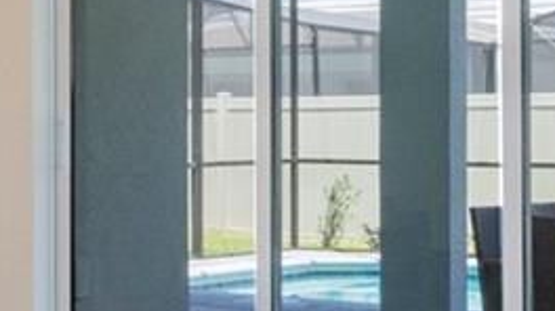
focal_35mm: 108
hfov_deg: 19.3
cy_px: 120
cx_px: 15
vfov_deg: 11.2
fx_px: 1588
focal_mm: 17
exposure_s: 1/30
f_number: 10
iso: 1000
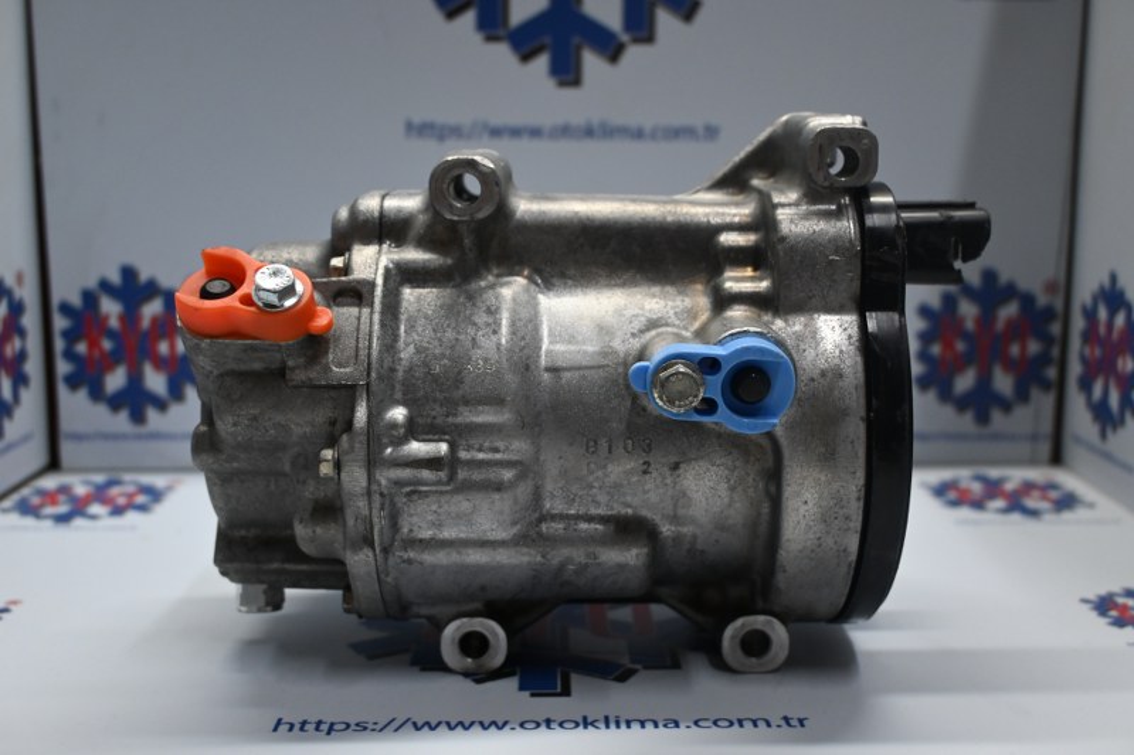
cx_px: 567
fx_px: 1252
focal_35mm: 40
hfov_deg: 48.7
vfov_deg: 33.6
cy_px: 378
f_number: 4.5
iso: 1000
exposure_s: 1/125
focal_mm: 26.5
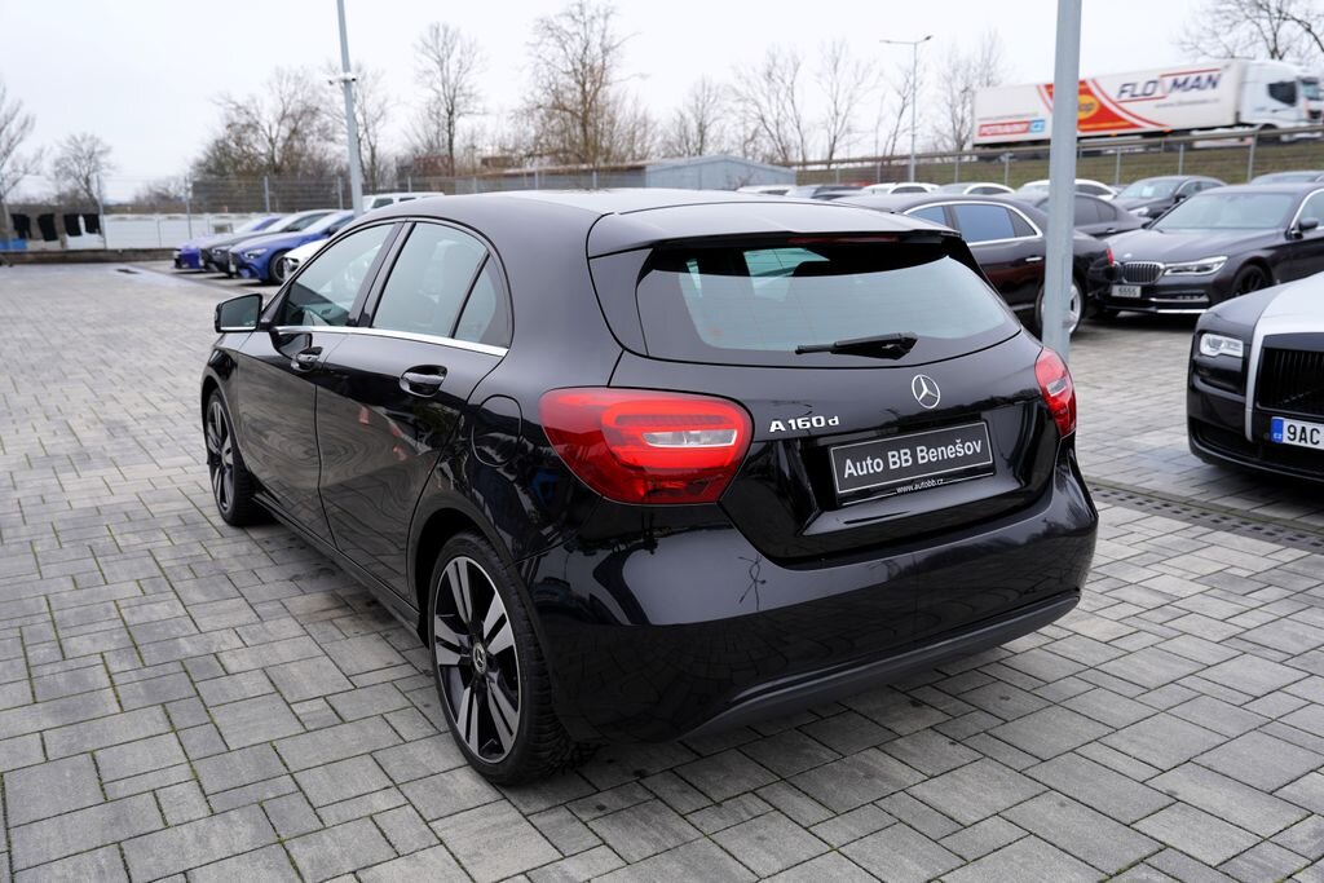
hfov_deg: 61.9
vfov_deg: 43.6
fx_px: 1103
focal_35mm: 30
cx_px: 662
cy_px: 442
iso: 100
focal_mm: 30
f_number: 4.5
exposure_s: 1/60
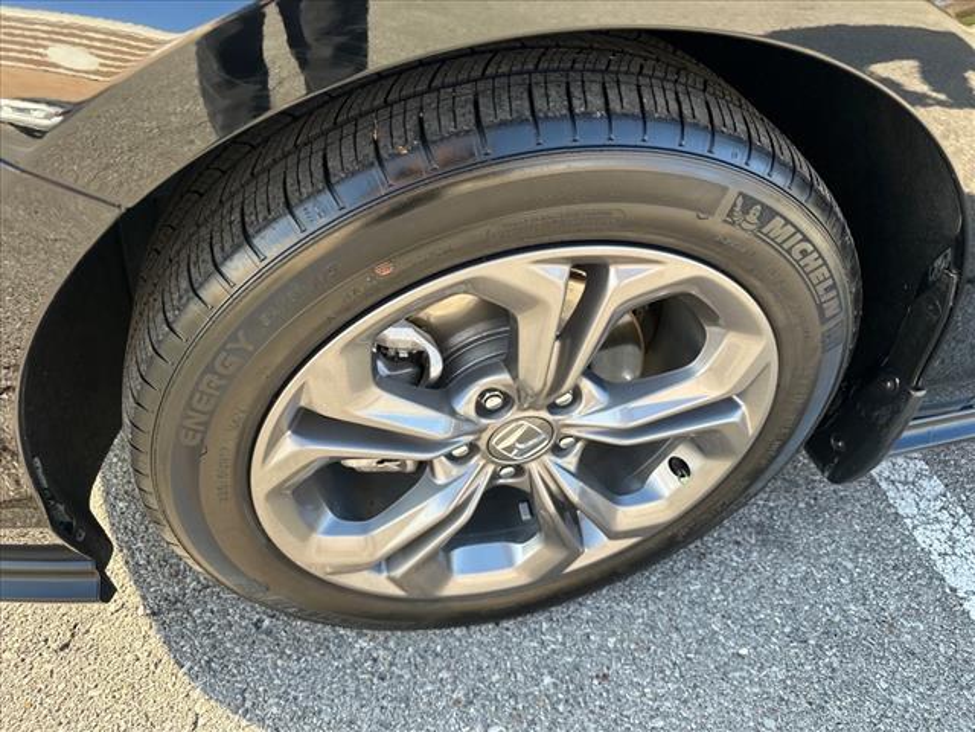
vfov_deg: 56.8
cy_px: 366
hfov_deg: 71.6
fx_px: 676
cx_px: 488
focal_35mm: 24
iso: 80
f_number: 1.78
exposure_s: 1/362
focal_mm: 6.86
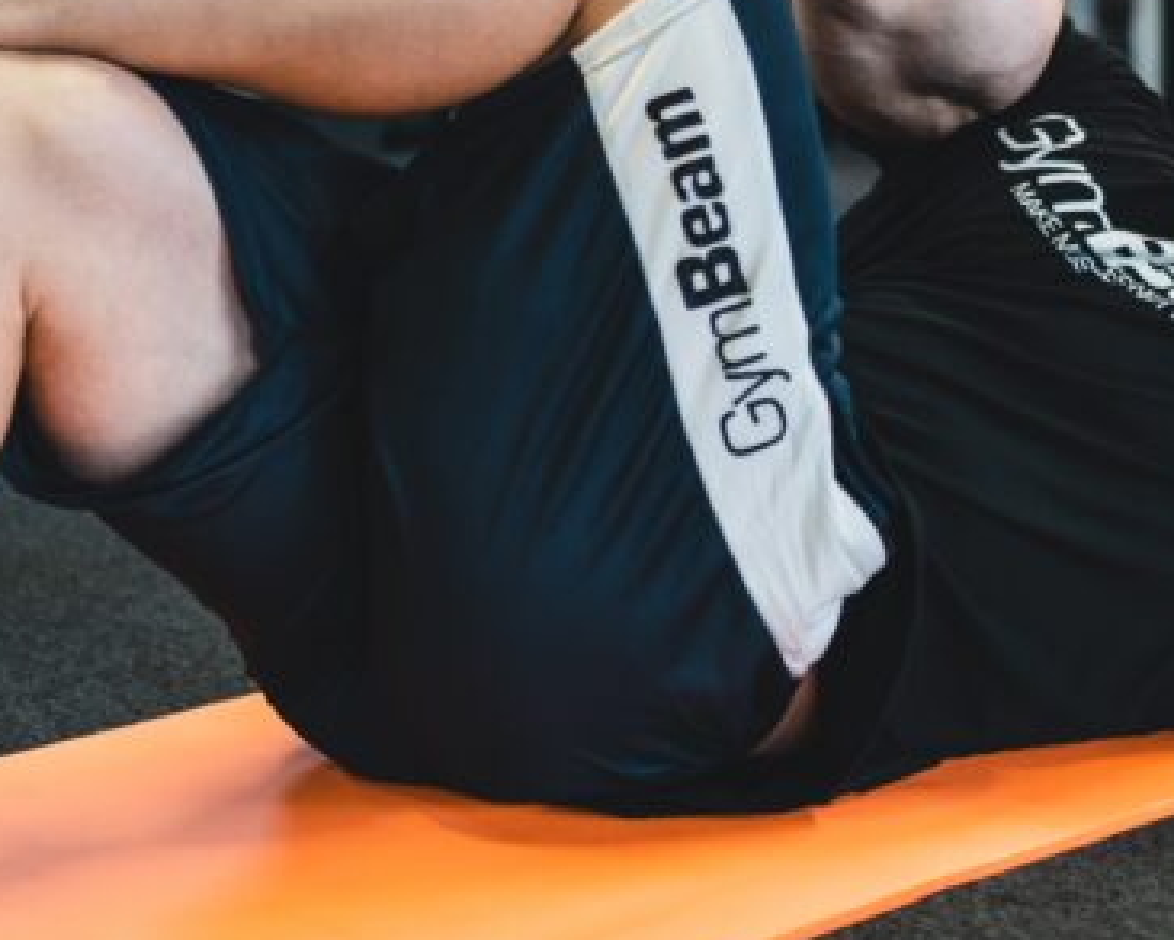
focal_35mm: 101
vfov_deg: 15.2
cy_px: 488
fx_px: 3510
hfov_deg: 18.9
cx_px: 856
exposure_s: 1/160
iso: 500
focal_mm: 35
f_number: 1.4
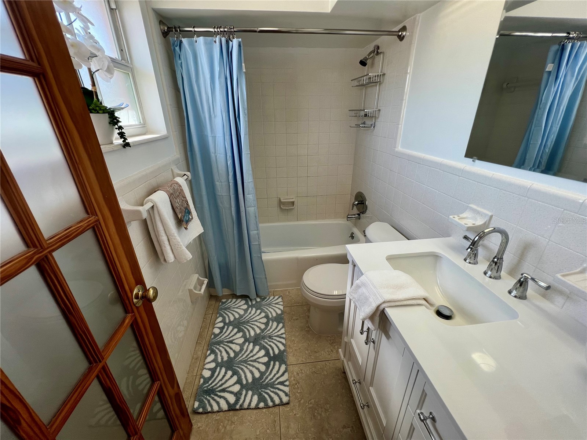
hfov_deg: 106.2
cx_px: 294
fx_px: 220
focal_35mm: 13
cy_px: 220
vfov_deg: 89.9
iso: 64
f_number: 1.8
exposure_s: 1/120
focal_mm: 1.57
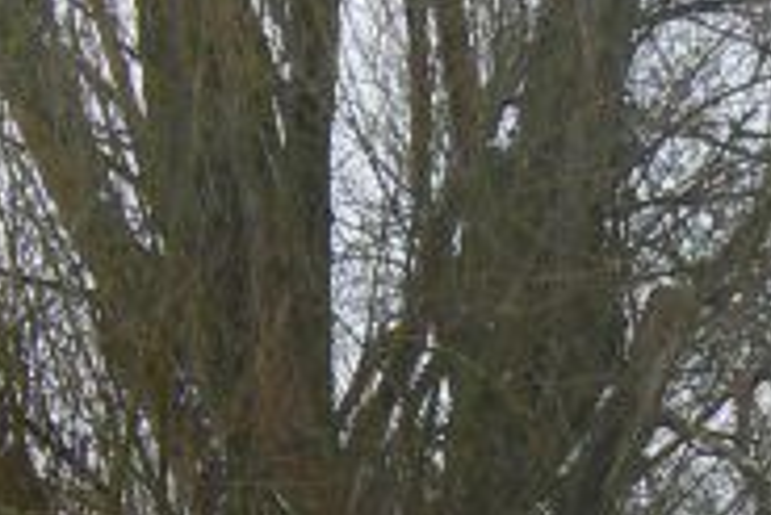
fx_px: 5122
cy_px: 992
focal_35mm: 239
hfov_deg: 8.4
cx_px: -411
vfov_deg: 5.6
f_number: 2.8
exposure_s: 1/250
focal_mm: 8
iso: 80
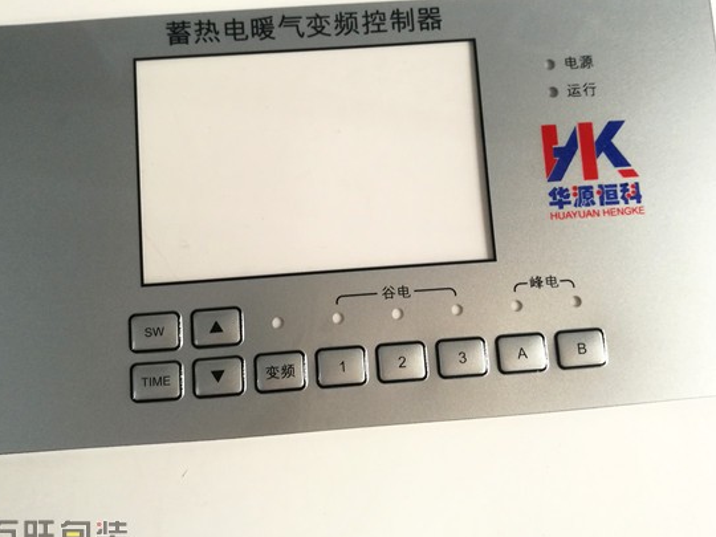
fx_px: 745
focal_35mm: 36
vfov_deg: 39.6
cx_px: 359
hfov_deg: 51.4
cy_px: 228
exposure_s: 1/60
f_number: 2.2
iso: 160
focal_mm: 4.5
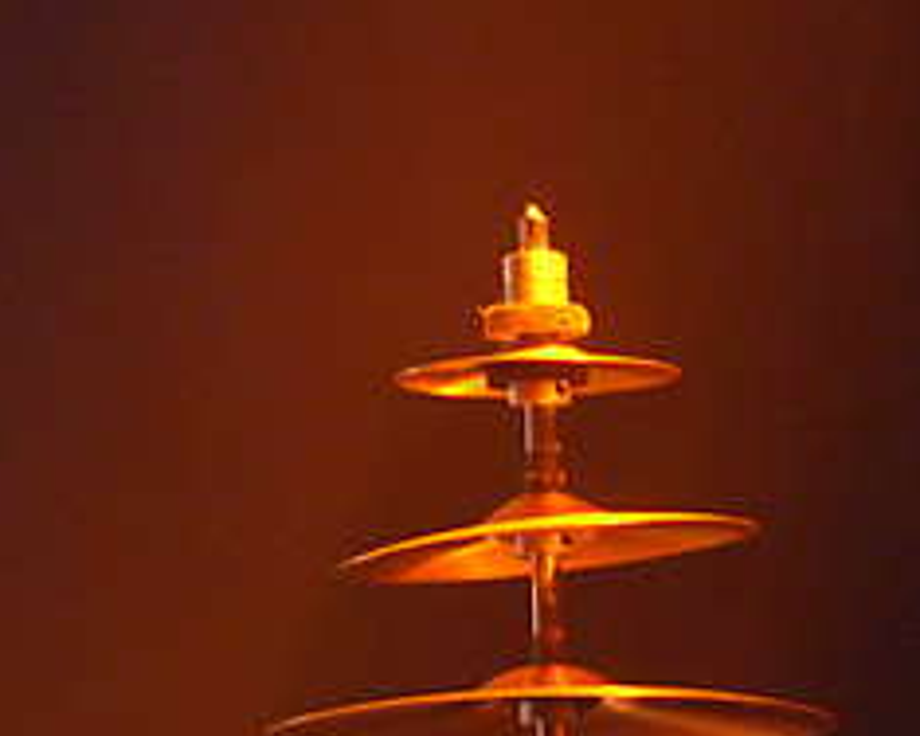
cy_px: 947
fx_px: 24696
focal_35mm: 907
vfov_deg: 1.7
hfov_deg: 2.1
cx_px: -532
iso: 400
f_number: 3.5
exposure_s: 1/60
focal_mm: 200
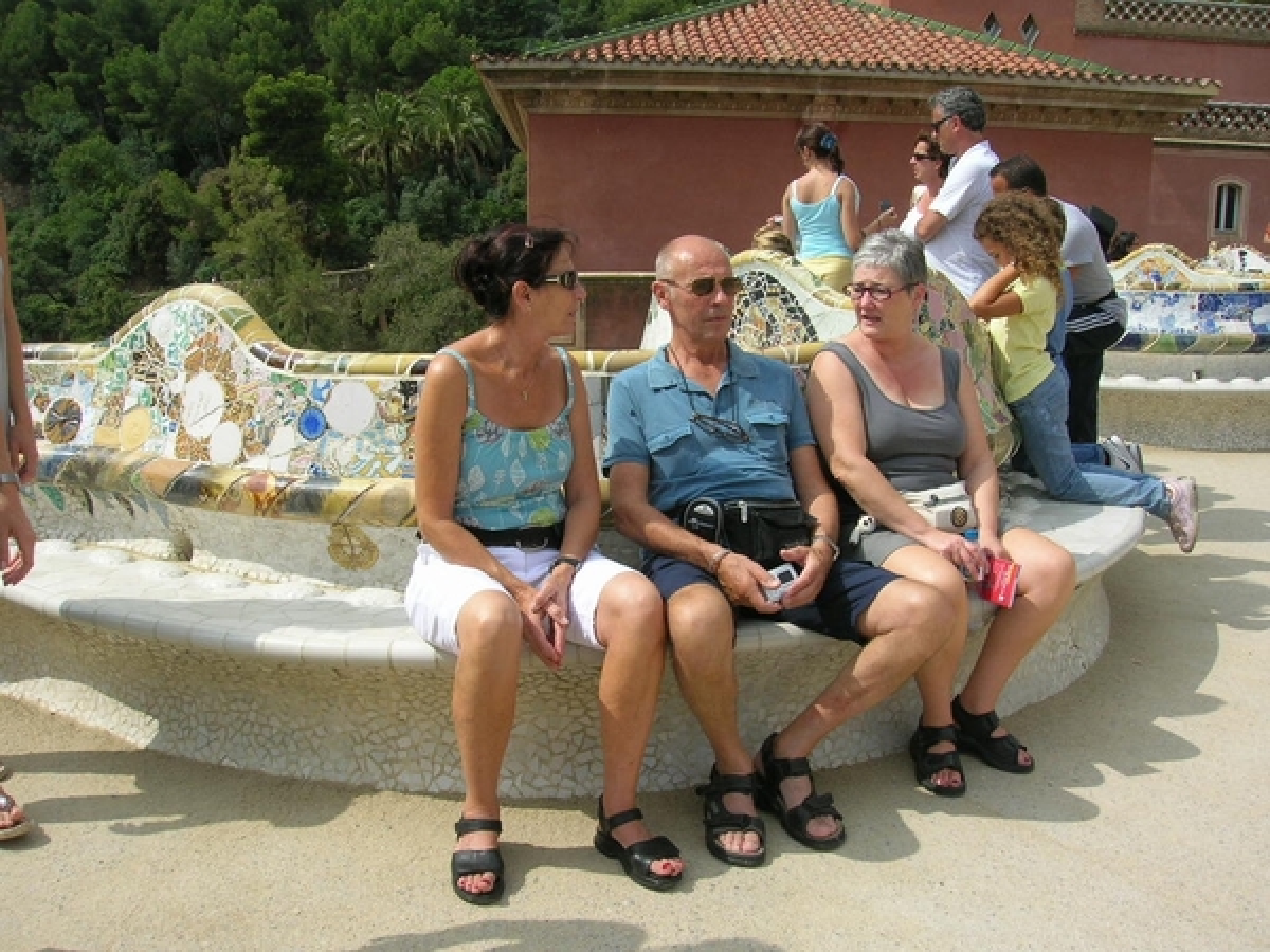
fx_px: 1247
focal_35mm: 34
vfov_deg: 41.8
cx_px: 635
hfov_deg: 54.0
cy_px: 476
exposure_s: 1/472
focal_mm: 5.7
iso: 50
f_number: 4.9
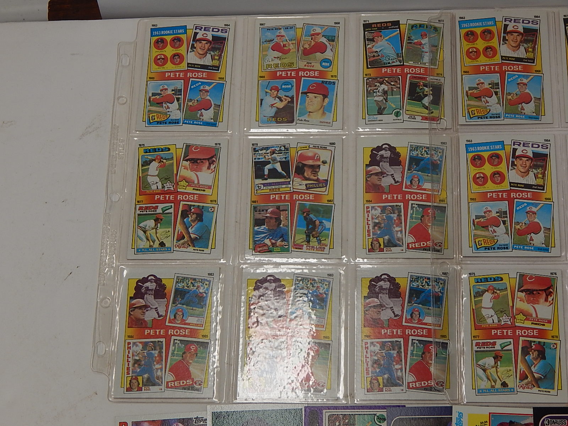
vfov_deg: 17.4
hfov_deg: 23.0
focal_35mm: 85
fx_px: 1395
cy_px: 213
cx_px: 284
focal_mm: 15.3
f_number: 4.3
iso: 125
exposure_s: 1/50
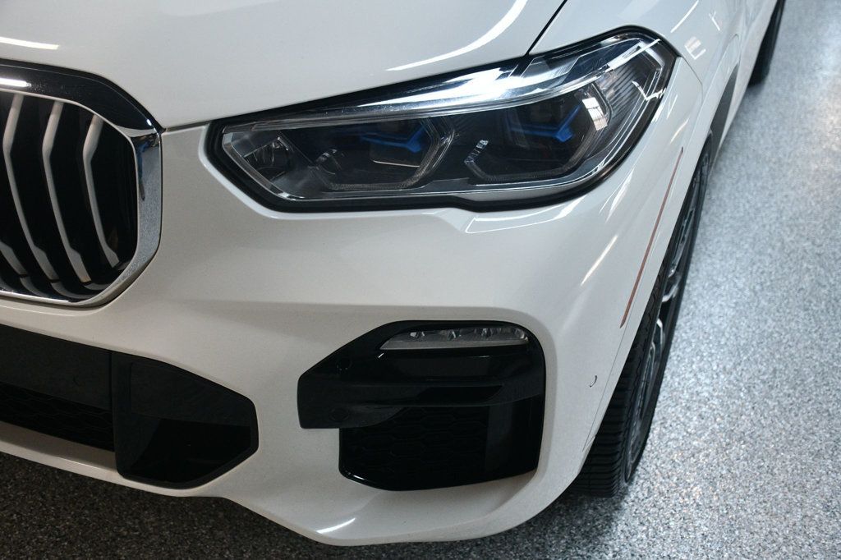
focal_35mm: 40
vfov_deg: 33.4
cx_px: 420
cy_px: 280
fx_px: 934
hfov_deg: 48.5
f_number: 4
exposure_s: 1/125
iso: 1400
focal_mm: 27
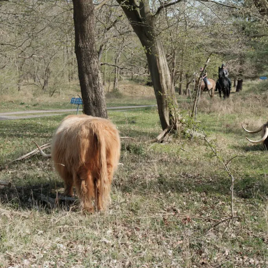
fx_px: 841
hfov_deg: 18.0
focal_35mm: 96
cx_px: 192
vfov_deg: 18.1
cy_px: 134
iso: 500
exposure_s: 1/500
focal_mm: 50
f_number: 6.4
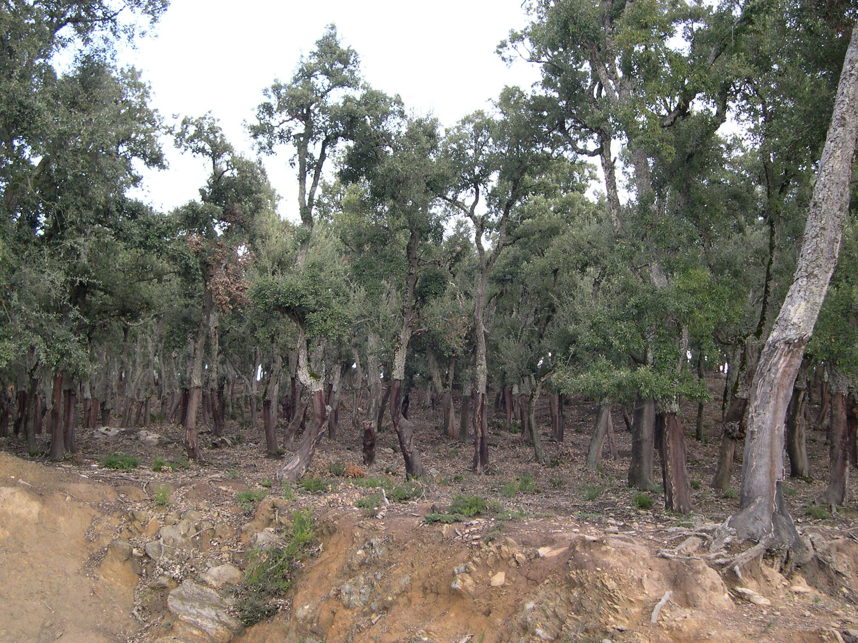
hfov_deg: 49.0
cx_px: 429
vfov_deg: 37.7
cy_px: 322
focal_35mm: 38
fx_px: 942
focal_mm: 8
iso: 100
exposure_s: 1/134
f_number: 2.8
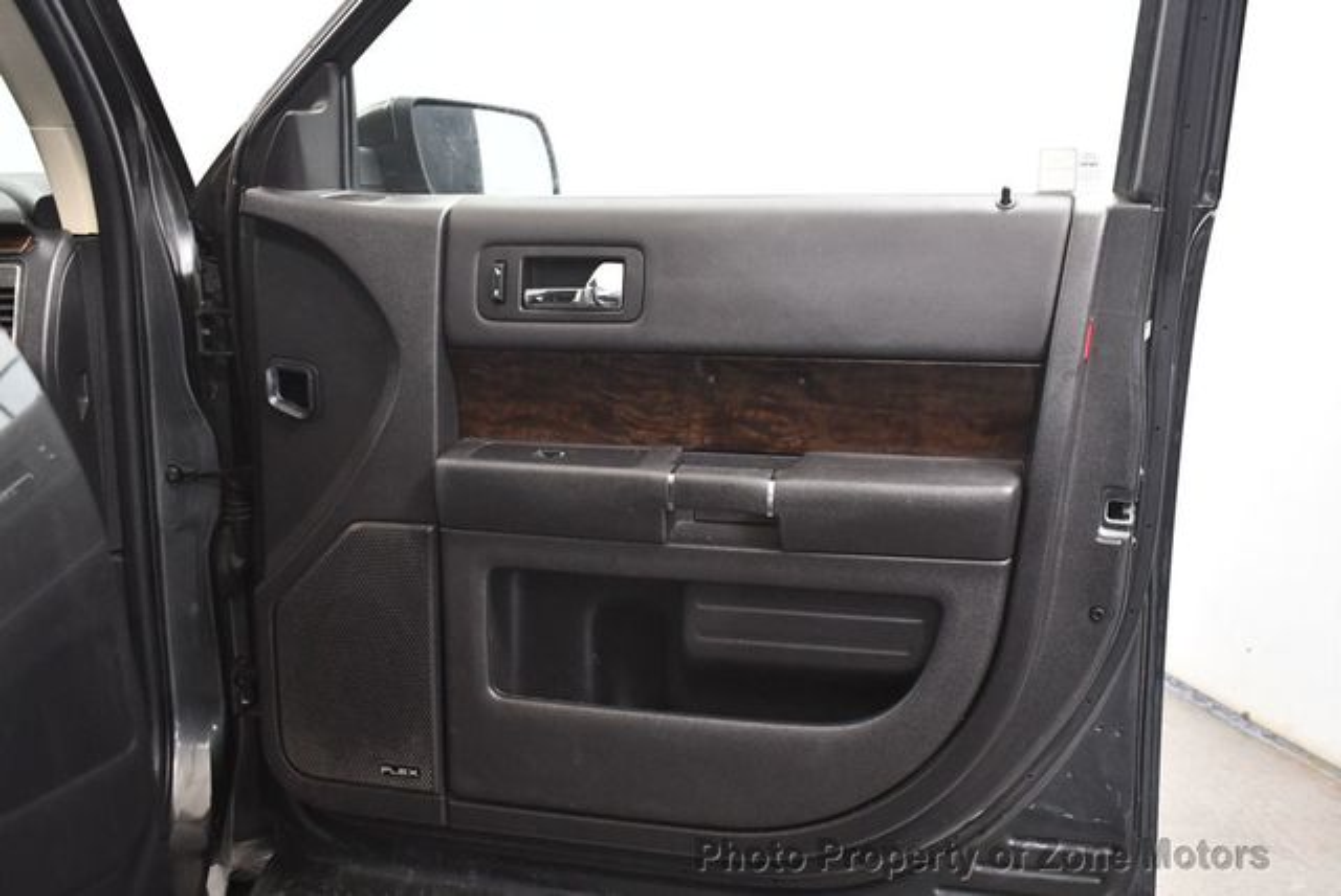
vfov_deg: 36.9
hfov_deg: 53.1
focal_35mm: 36
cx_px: 670
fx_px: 1342
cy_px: 448
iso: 3200
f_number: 3.5
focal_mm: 18
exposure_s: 1/80
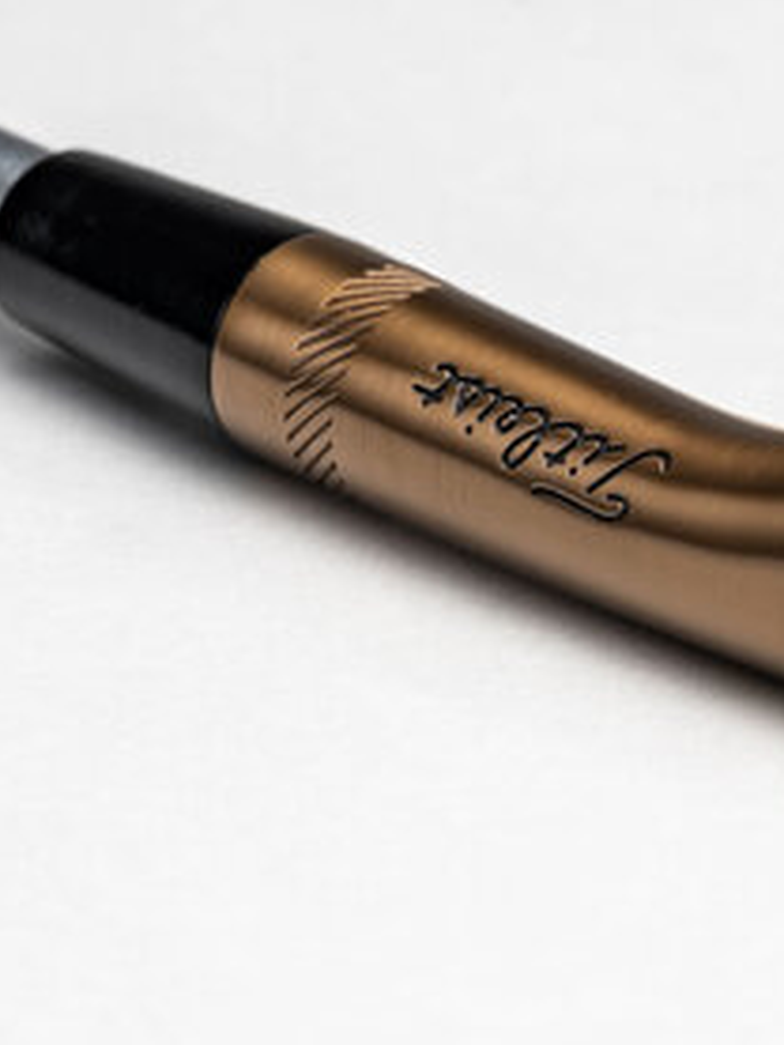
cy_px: 117
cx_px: 1361
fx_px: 10350
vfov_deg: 5.8
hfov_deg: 4.3
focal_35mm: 343
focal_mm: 120
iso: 100
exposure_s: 1/125
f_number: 11
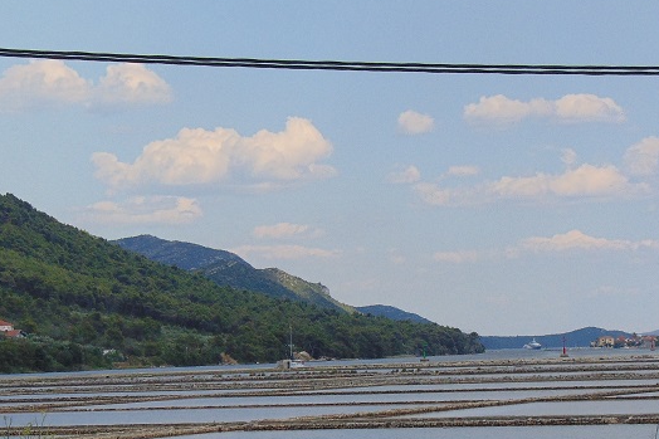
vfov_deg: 9.7
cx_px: 360
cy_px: 312
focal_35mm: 141
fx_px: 2580
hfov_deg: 14.6
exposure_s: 1/200
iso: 80
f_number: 9.6
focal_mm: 12.8
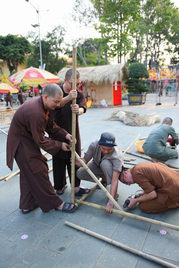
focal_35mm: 31
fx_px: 231
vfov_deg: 60.3
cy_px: 134
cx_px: 90
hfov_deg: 42.4
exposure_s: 1/250
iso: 160
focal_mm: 31
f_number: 2.8
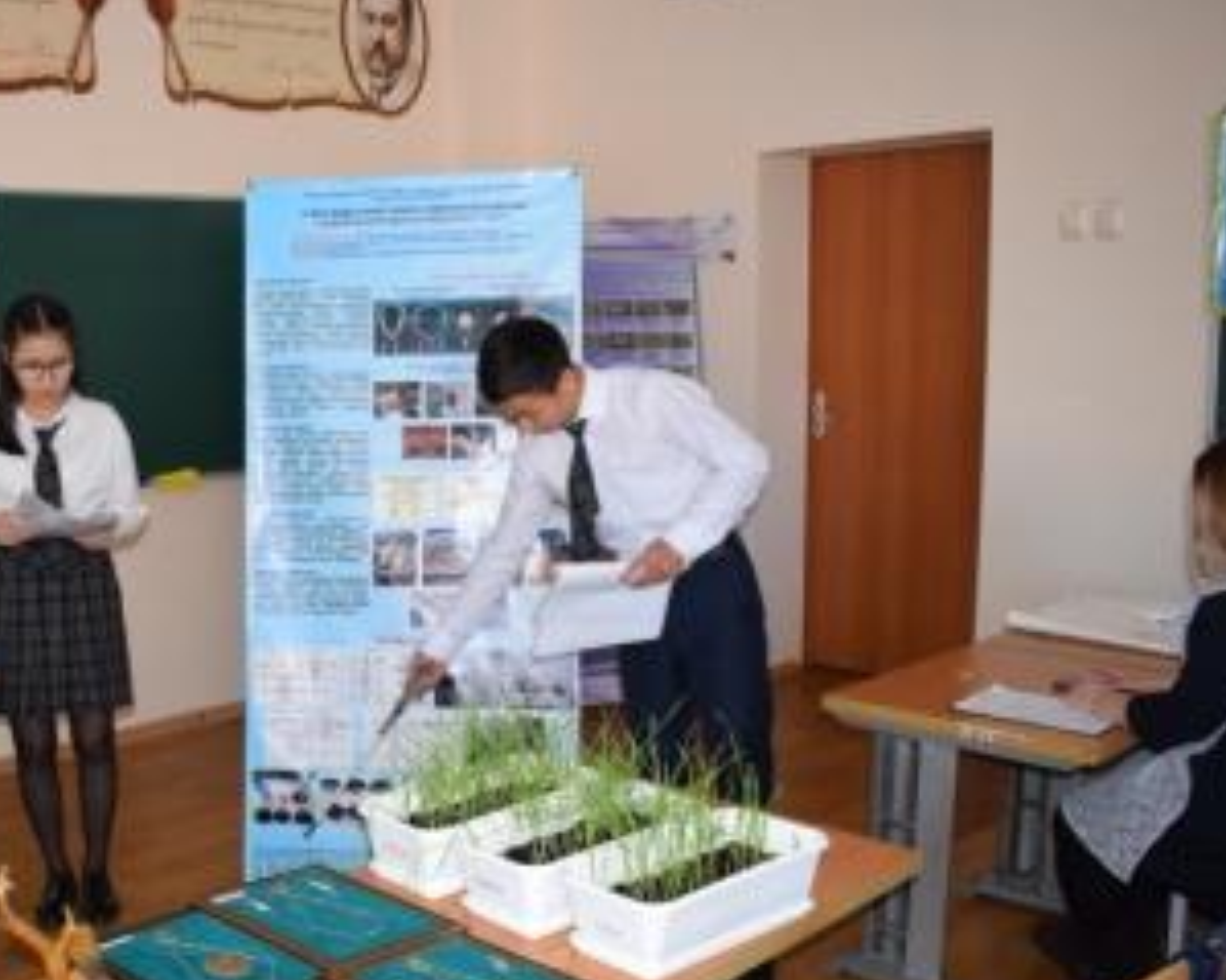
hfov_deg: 46.6
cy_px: 593
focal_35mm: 38
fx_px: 1378
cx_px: 336
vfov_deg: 39.0
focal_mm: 18
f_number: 5
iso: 800
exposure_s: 1/100
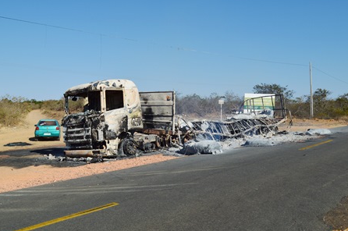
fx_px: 357
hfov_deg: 51.9
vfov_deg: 35.8
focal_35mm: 37
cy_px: 105
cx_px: 167
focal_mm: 22
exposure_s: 1/500
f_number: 11
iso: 250
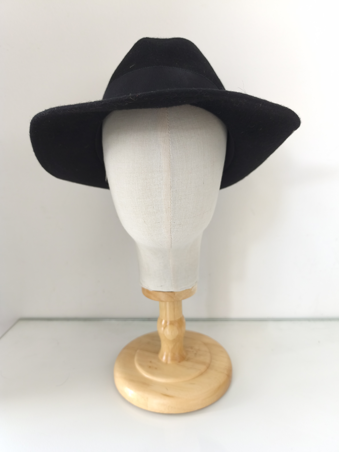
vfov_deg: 73.9
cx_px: 170
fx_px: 300
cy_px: 226
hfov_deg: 58.9
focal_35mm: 23
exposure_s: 1/25
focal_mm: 6.14
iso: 200
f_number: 1.65
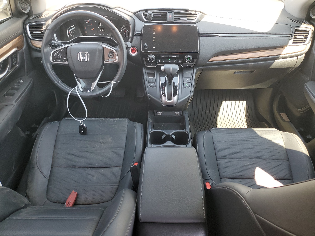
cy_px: 118
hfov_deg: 67.3
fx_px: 237
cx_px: 158
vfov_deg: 53.1
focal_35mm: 26
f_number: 1.5
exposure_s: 1/120
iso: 72
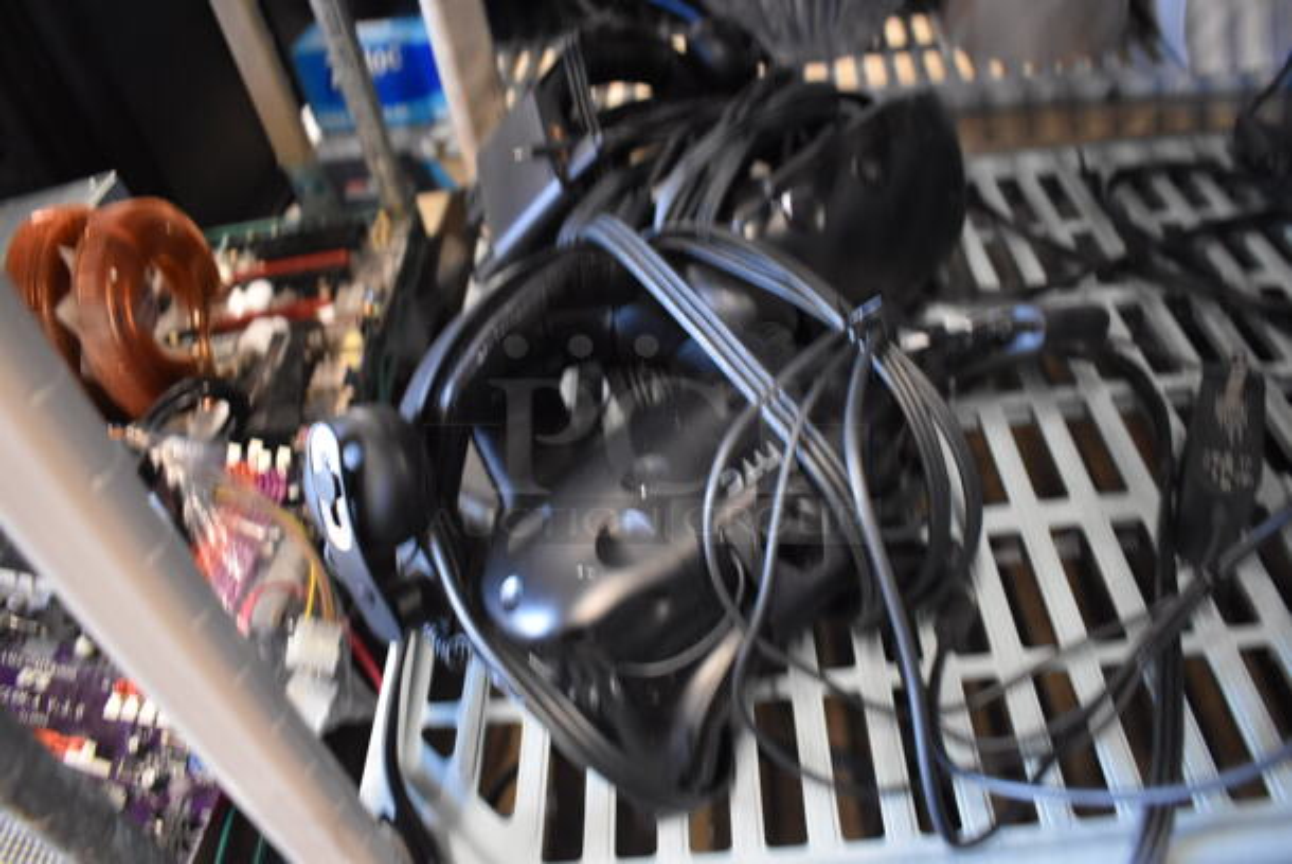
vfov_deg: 48.0
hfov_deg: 67.3
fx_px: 970
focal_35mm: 27
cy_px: 432
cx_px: 646
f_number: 3.5
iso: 2800
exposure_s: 1/30
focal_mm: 18
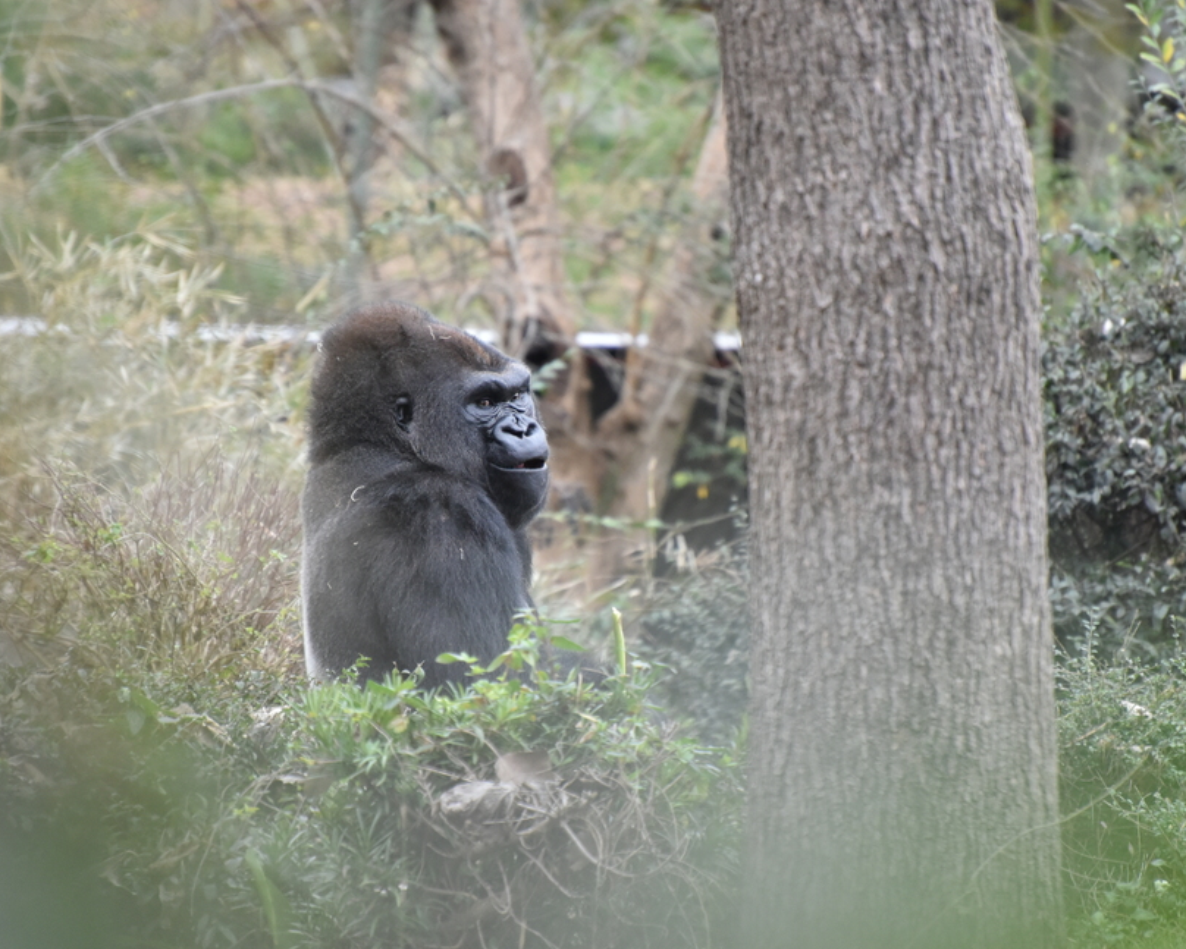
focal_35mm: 446
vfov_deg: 3.5
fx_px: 15661
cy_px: 493
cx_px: 545
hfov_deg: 4.3
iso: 2200
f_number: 5.6
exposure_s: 1/640
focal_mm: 300
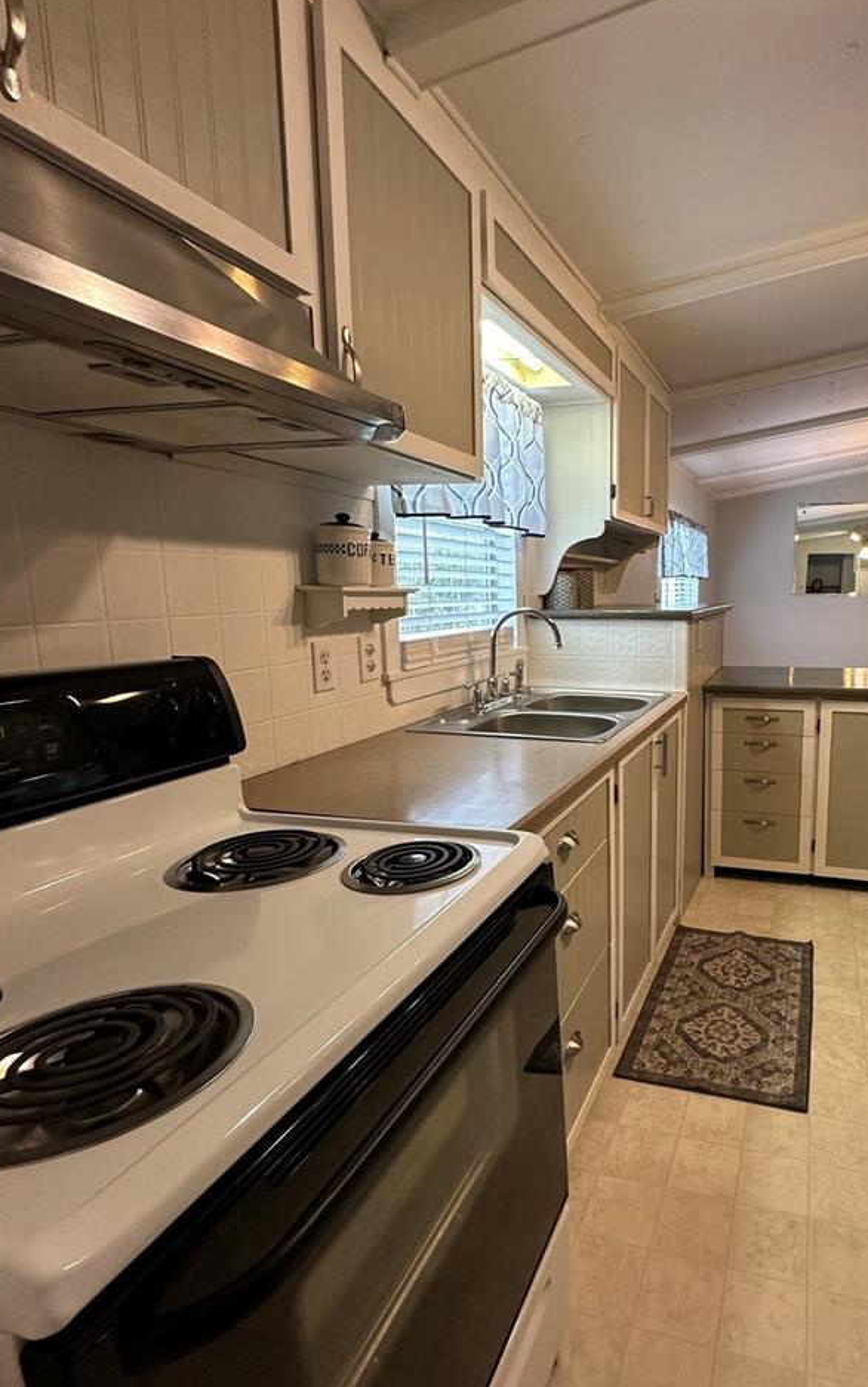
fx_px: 719
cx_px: 631
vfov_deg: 88.0
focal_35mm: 19
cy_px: 713
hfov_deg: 59.5
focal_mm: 2.22
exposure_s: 1/60
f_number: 2.2
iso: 200
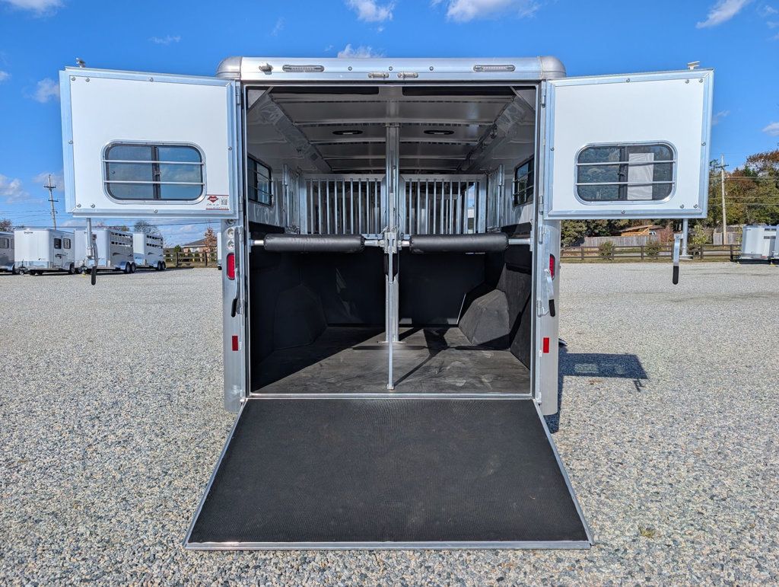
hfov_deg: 71.5
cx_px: 390
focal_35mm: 24
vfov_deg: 56.9
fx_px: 541
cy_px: 294
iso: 19
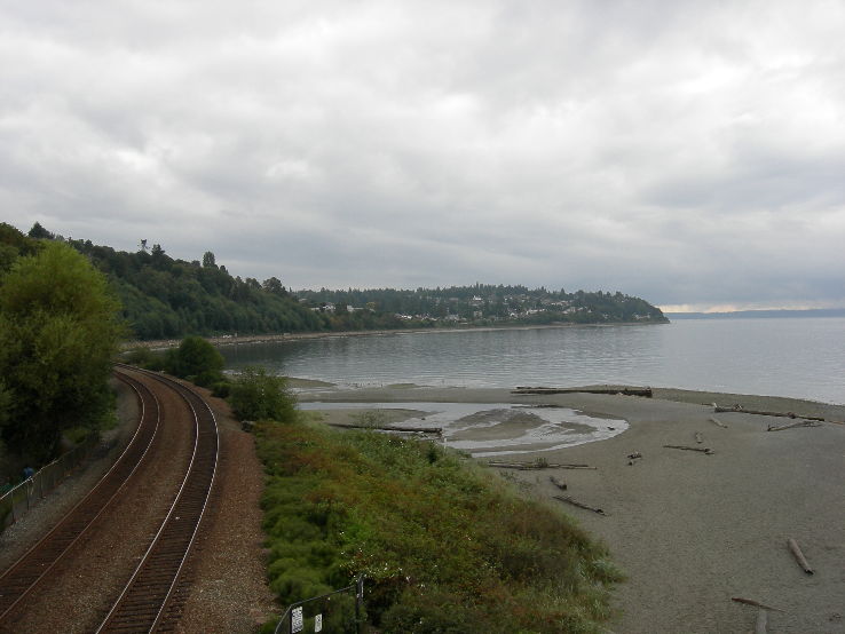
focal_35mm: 36
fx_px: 879
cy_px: 317
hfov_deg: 51.3
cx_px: 422
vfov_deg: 39.7
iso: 64
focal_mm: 7.5
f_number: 5.4
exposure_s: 1/180
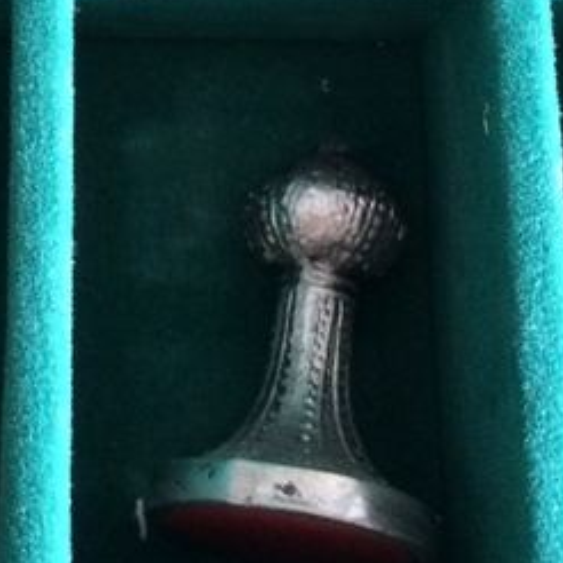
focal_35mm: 97
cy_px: -122
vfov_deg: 17.1
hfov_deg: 17.5
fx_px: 1785
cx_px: 11
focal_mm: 4.12
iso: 320
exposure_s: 1/24
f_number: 2.2
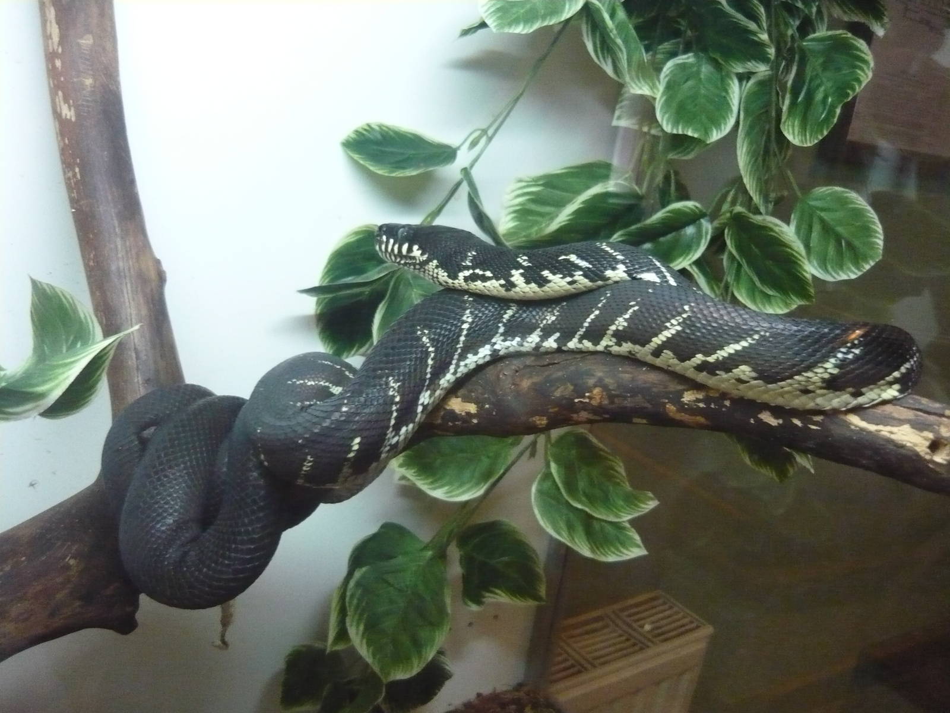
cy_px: 356
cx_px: 475
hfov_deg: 55.4
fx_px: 906
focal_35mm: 33
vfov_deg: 42.9
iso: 800
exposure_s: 1/40
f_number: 2.8
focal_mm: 5.5
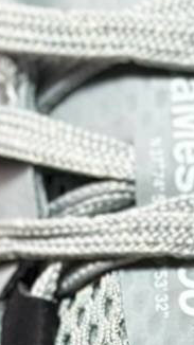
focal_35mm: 329
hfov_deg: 3.7
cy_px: 528
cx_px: 205
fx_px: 3013
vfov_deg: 6.5
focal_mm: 6.86
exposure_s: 1/571
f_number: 1.78
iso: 80
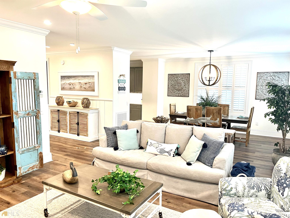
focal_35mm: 26
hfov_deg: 67.3
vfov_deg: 53.1
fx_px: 218
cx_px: 145
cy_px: 109
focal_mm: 5.1
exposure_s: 1/60
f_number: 1.6
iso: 80
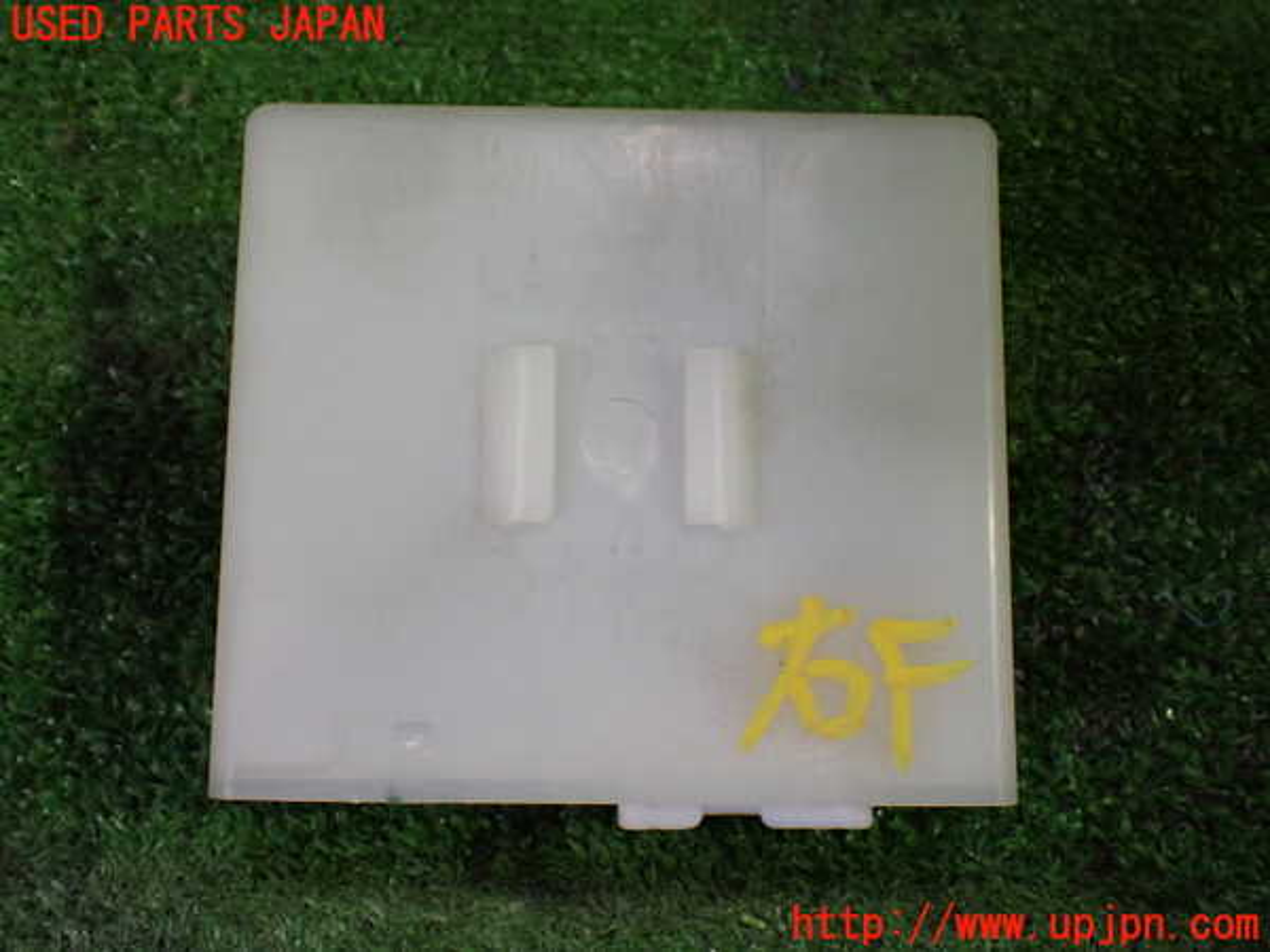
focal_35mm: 36
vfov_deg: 39.7
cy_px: 476
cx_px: 635
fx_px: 1321
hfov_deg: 51.4
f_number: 2.5
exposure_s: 1/160
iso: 640
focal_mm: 6.37
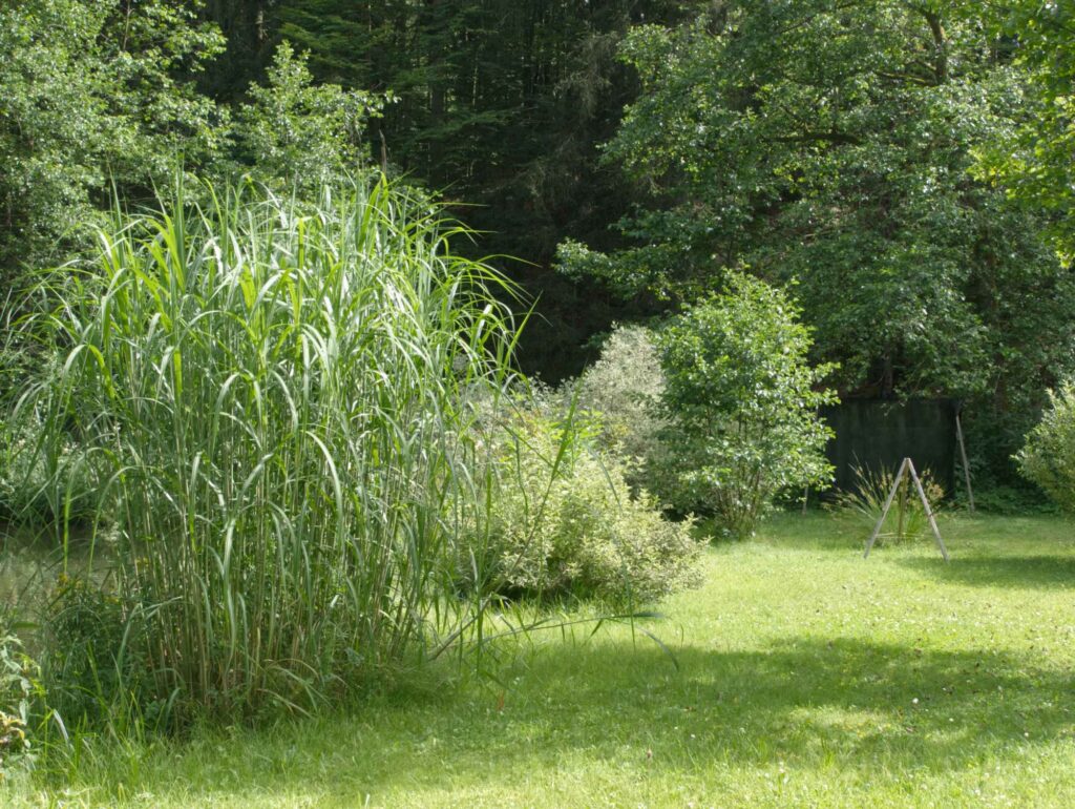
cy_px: 404
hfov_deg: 39.6
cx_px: 538
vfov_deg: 30.3
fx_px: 1492
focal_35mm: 48
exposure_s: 1/60
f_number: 8
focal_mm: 24
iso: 200
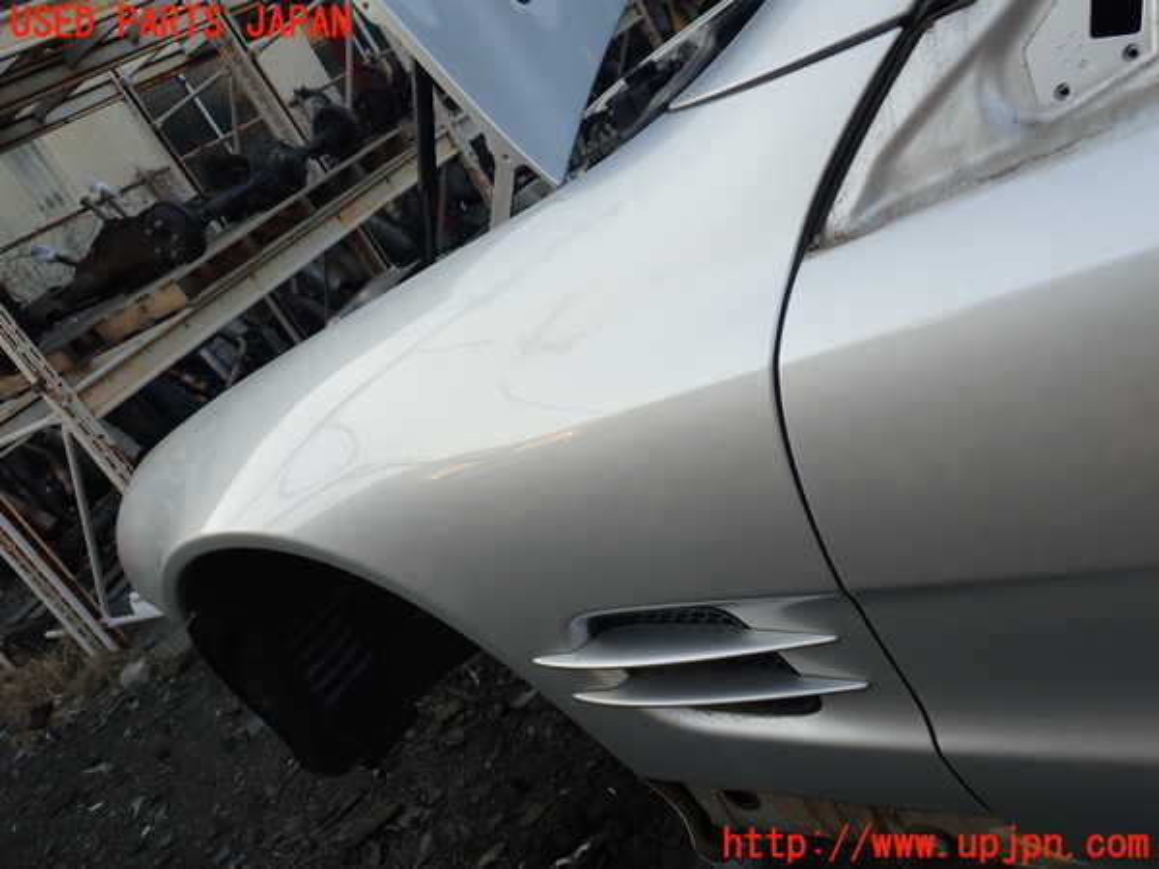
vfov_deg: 46.8
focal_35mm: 30
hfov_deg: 60.0
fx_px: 1004
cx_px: 580
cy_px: 434
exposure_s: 1/250
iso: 100
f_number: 3.2
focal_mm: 5.4
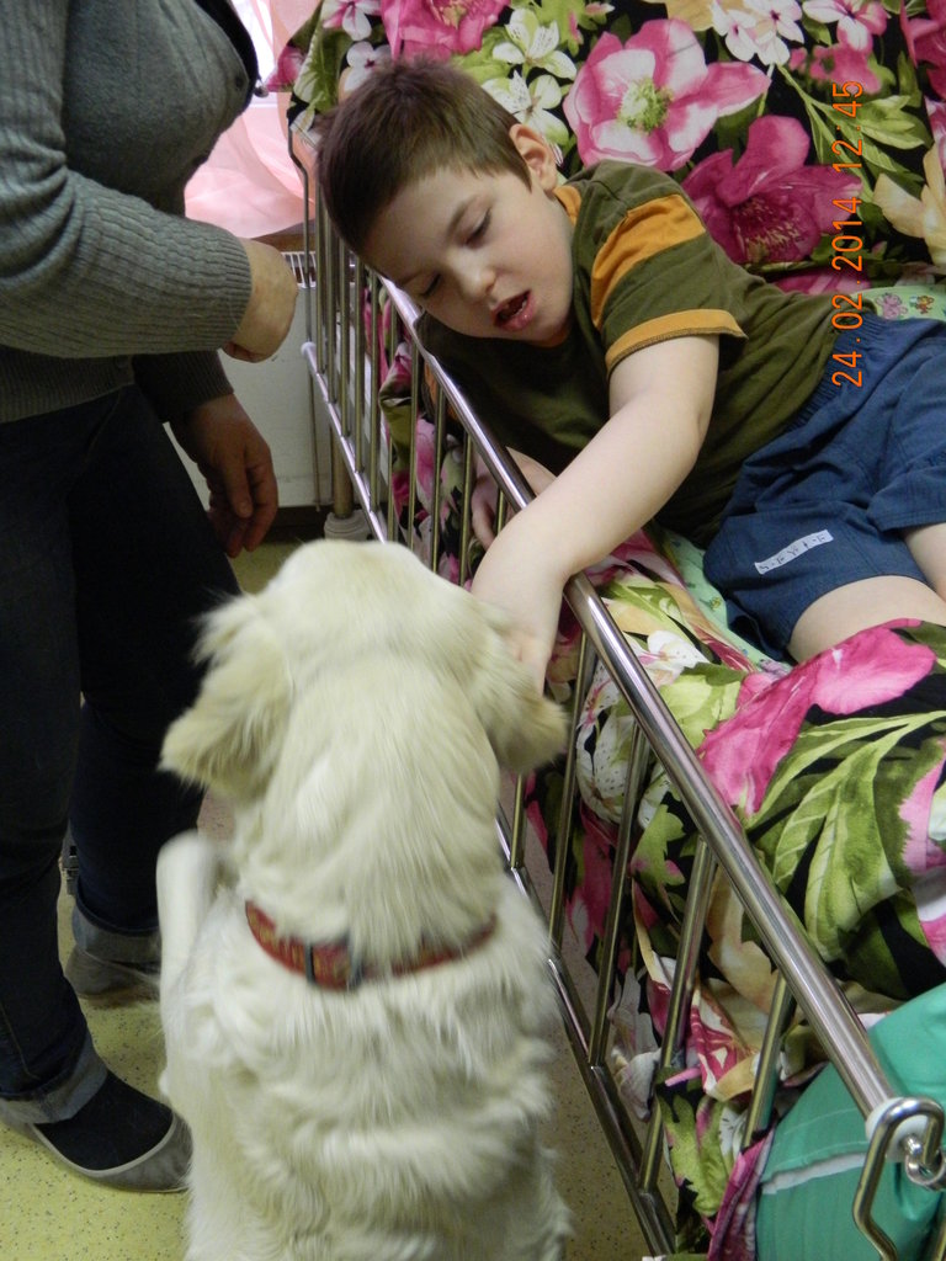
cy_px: 630
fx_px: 1494
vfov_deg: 45.8
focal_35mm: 41
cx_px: 473
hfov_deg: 35.1
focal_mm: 7.3
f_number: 3.5
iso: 400
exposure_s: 1/25
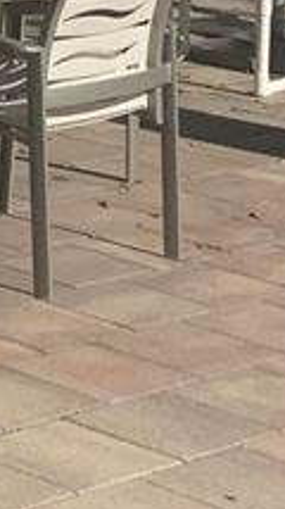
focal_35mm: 177
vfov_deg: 11.8
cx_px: -204
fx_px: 2384
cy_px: -143
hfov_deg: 6.7
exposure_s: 1/5263
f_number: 1.8
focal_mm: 3
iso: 20
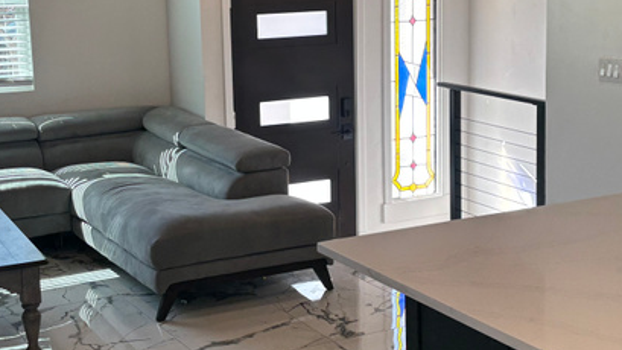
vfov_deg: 17.0
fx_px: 1171
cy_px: 126
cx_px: 321
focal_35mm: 71
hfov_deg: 29.7
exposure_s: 1/142
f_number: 1.6
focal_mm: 5.96
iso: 40
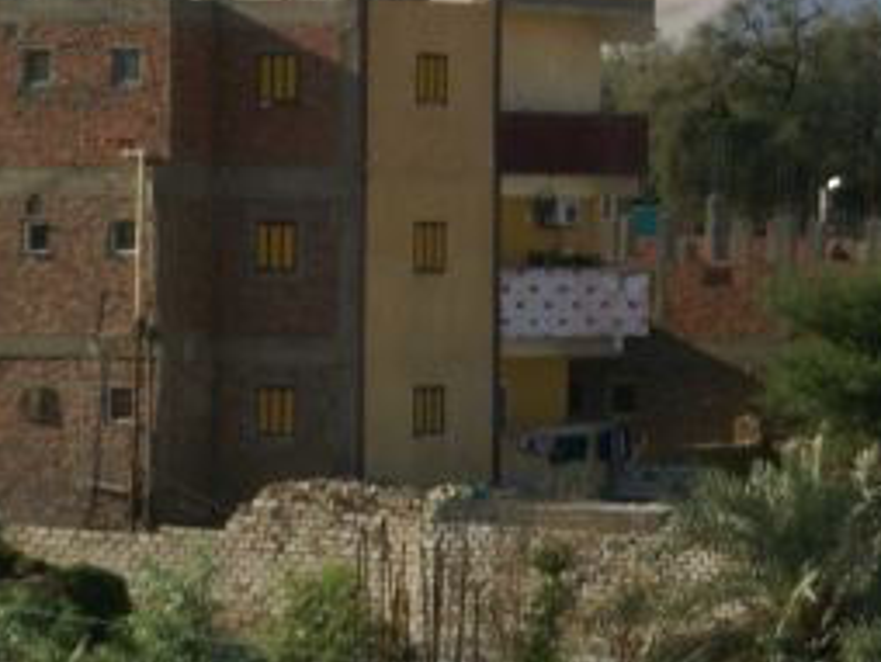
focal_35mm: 318
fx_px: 8101
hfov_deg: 6.2
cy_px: -71
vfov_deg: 4.7
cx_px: 1322
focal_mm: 70
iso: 100
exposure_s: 1/125
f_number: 8
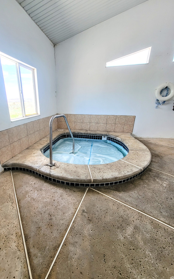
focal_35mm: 14
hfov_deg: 77.7
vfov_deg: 105.3
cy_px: 140
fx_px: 106
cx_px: 70
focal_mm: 2.2
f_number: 2.2
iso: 50
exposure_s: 1/123
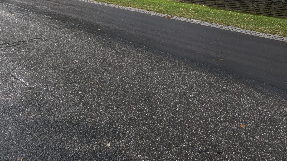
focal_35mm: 40
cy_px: -76
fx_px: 304
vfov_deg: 23.9
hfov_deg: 50.1
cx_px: 113
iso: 42
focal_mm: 2.35
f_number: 2.2
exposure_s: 1/6211
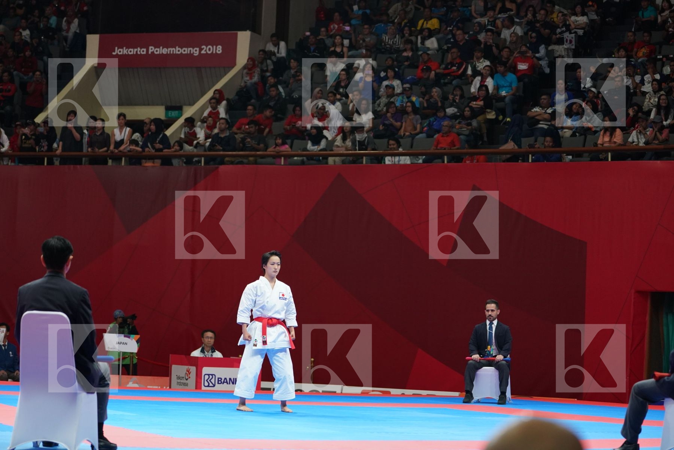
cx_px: 337
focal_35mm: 98
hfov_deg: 20.8
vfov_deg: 14.0
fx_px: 1835
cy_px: 225
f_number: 4
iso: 2000
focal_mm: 98
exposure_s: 1/500
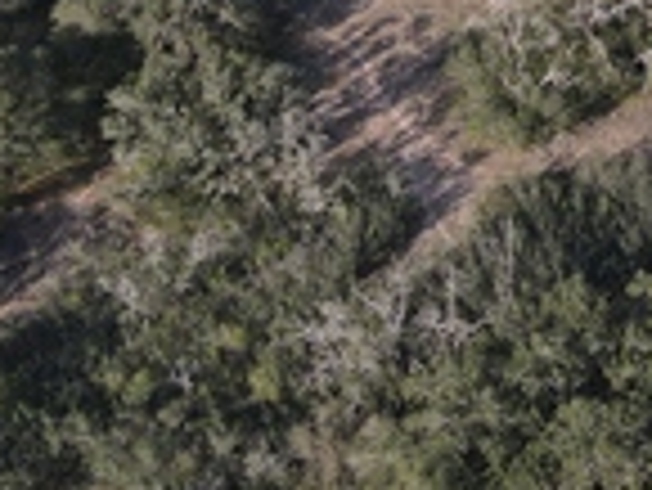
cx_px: 1187
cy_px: -274
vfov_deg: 13.1
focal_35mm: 106
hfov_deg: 15.7
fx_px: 1998
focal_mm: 4.5
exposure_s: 1/400
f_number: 2.8
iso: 100
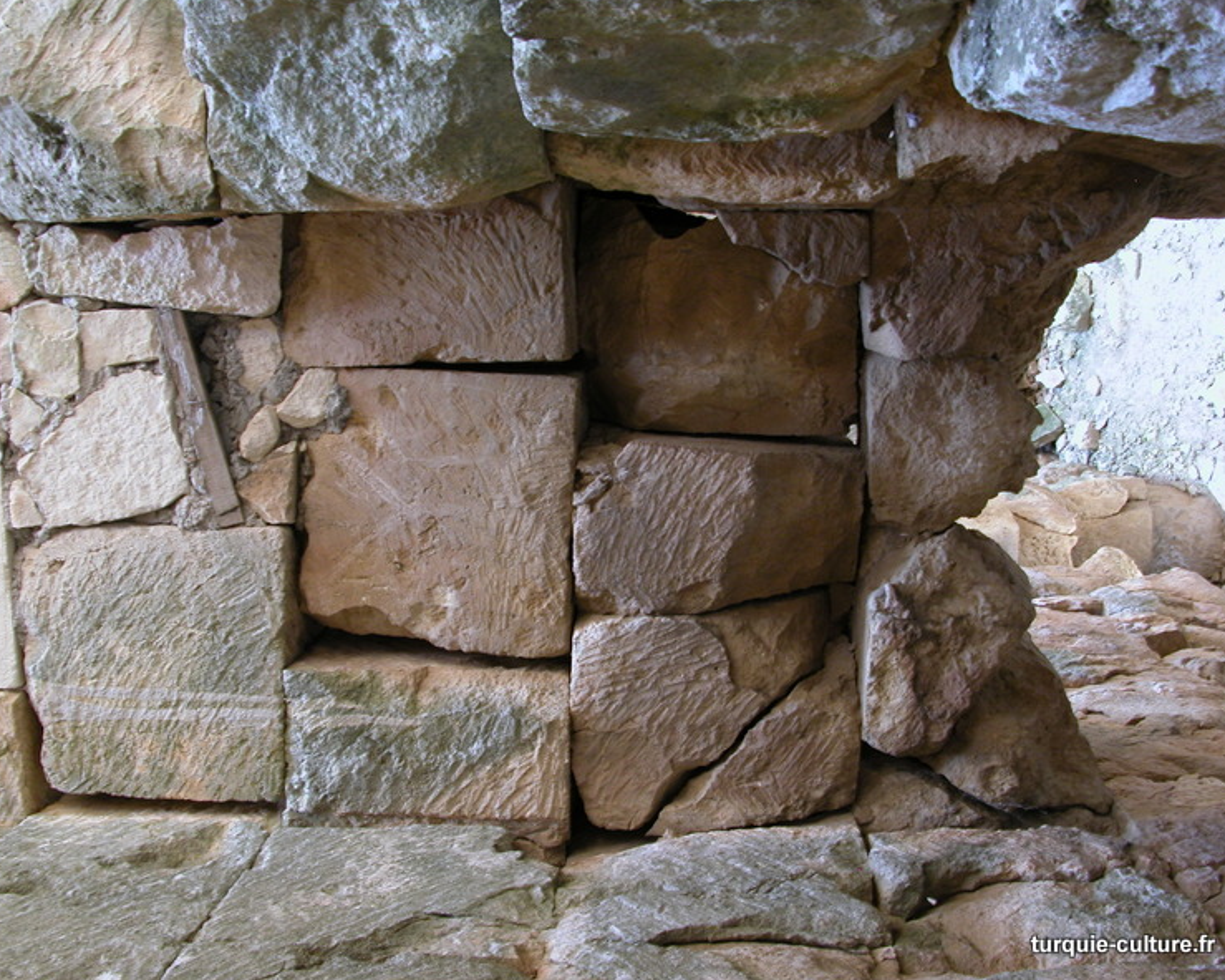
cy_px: 488
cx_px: 585
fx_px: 1341
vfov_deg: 40.1
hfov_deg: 49.1
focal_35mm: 37
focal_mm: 8.9
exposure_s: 1/12.4
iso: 100
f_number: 4.5
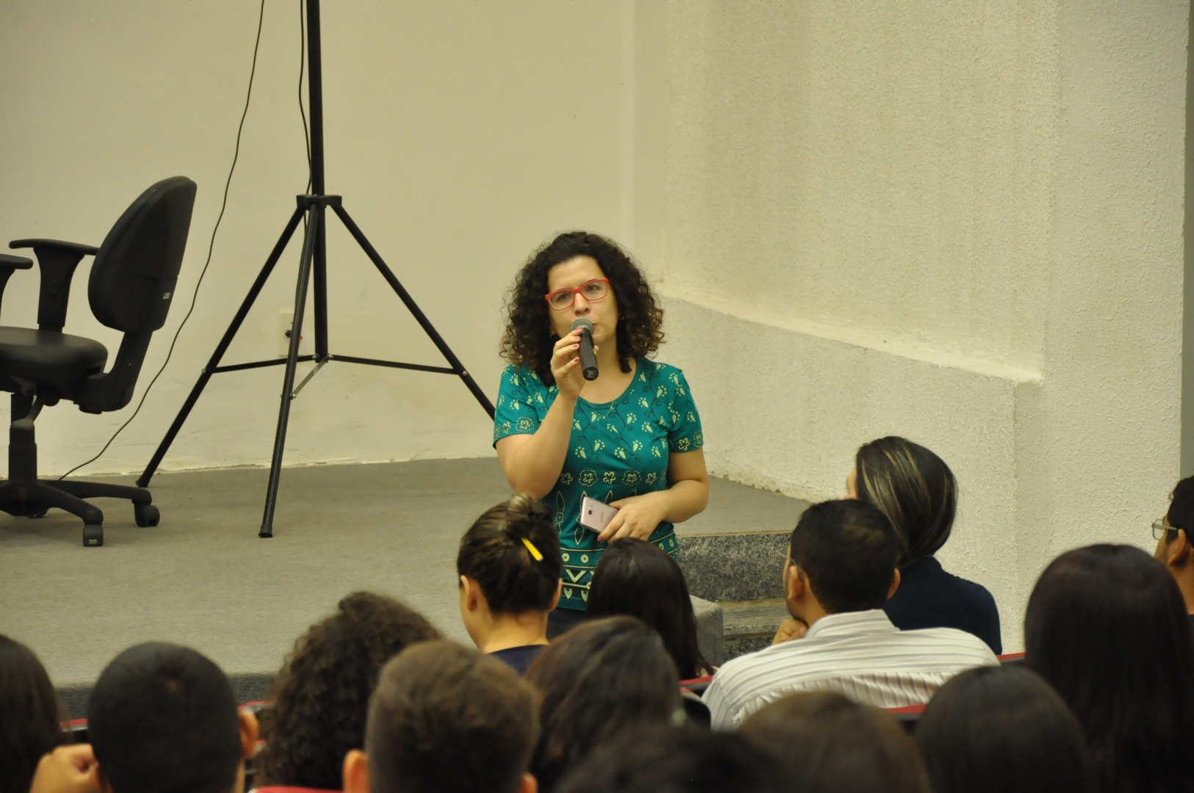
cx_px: 597
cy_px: 396
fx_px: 5217
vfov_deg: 8.7
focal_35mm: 158
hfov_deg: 13.1
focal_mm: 105
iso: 2000
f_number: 5.6
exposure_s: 1/40
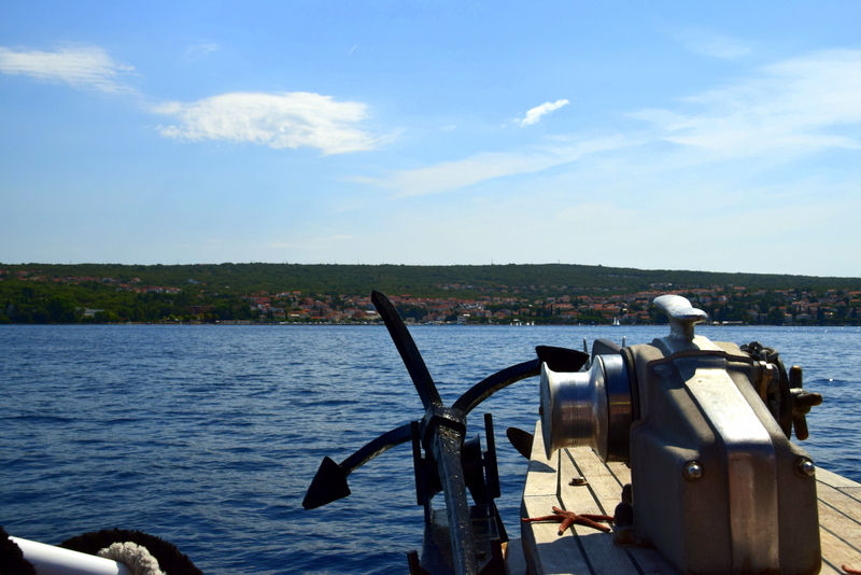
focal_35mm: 48
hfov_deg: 41.1
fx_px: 1148
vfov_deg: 28.1
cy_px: 288
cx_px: 430
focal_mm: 32
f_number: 11
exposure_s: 1/500
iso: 360
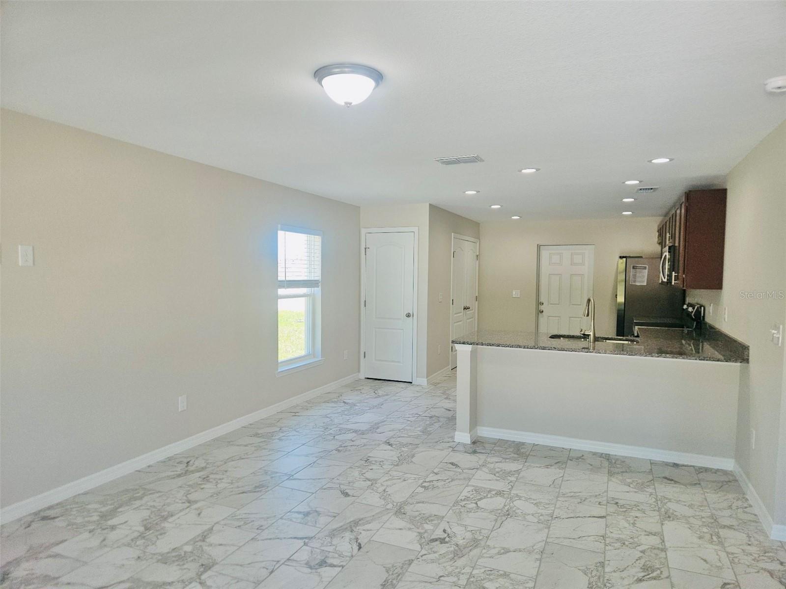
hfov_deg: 73.9
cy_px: 294
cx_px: 393
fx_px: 522
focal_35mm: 23
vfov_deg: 58.9
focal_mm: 5.4
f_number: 1.8
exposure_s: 1/120
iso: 93
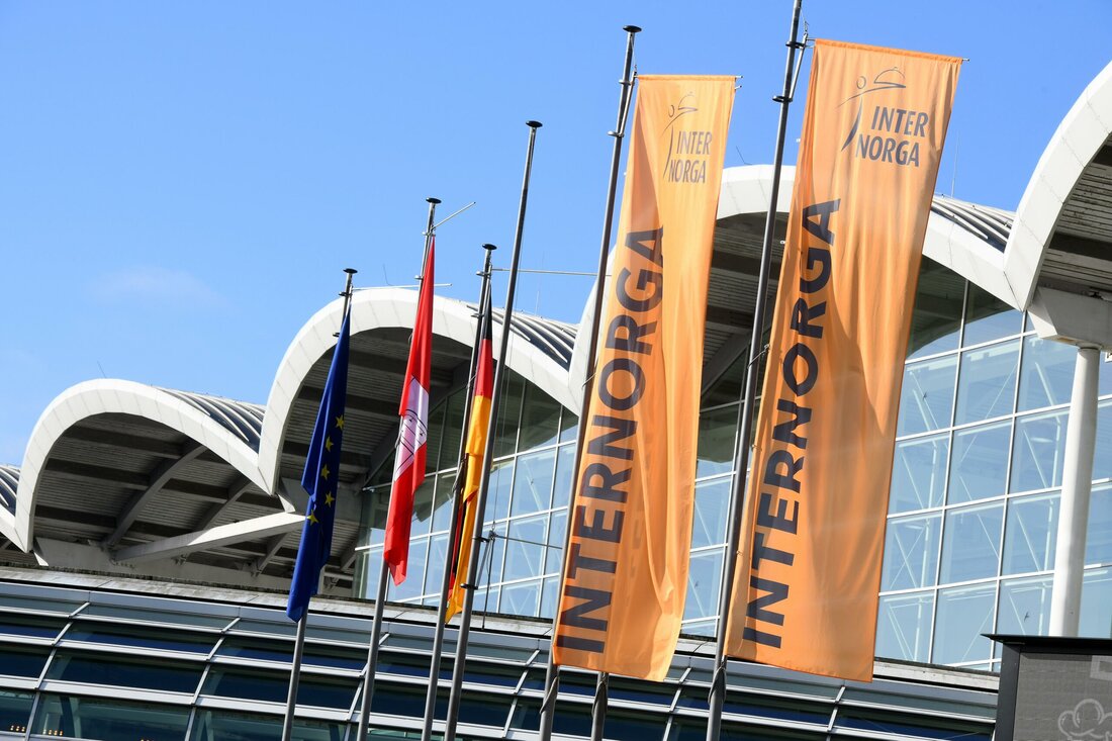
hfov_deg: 13.7
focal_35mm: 150
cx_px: 556
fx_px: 4632
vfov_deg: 9.1
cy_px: 370
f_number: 14
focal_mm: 150
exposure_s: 1/200
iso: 250
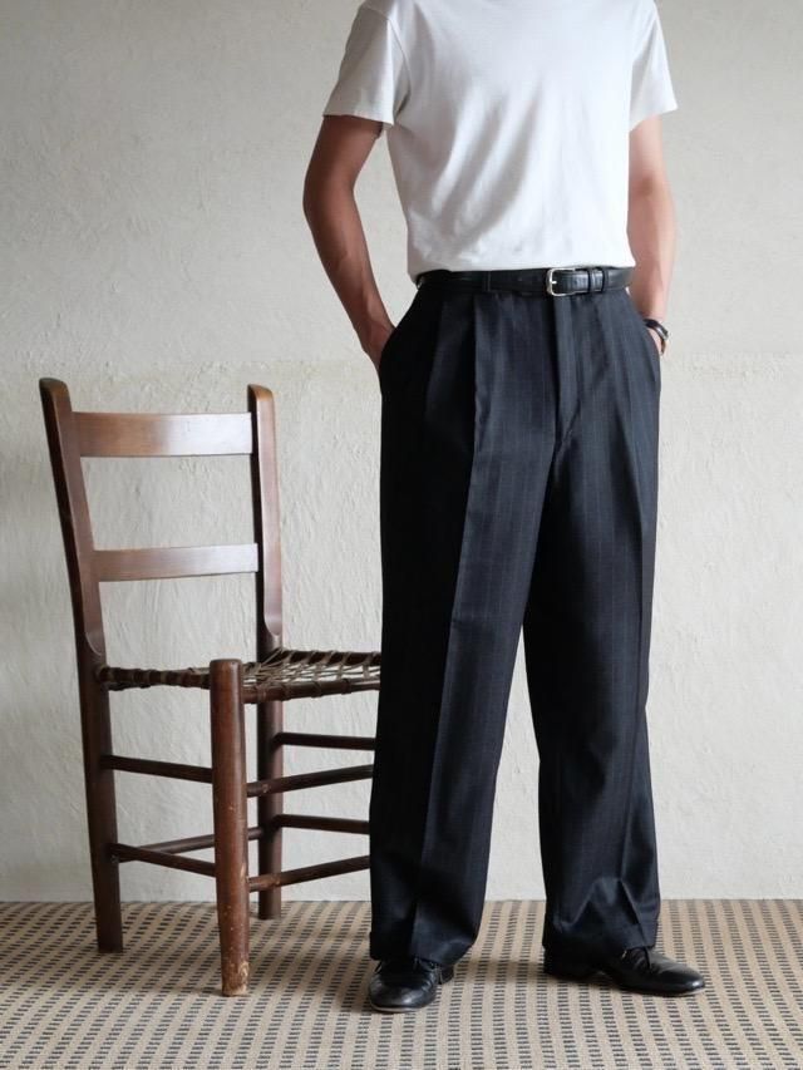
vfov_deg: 28.6
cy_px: 535
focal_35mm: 68
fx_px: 2103
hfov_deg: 21.6
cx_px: 402
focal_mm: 34
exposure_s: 1/80
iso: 1000
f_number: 3.8
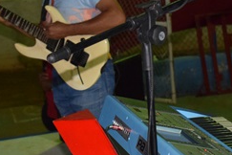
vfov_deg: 9.7
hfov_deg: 14.4
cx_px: 187
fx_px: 915
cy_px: 65
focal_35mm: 142
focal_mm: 36
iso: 2500
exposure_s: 1/60
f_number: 4.8
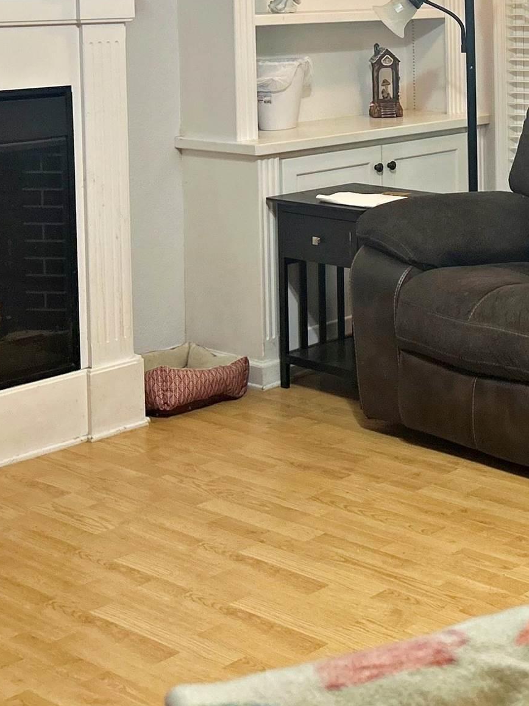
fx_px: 1406
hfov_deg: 20.2
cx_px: 598
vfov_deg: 27.0
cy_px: 43
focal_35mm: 69
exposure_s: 1/120
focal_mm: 5.7
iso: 125
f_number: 1.5
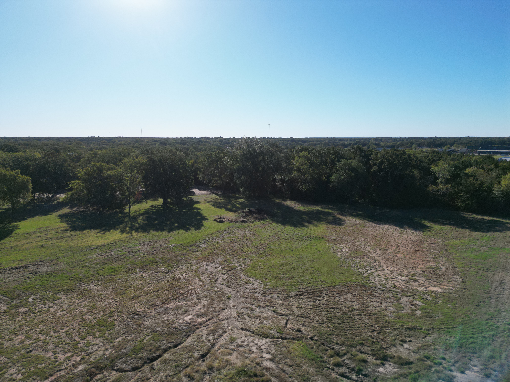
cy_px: 191
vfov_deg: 56.8
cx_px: 255
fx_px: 354
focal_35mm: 24
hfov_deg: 71.6
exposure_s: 1/5000
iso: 150
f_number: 1.7
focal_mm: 6.72
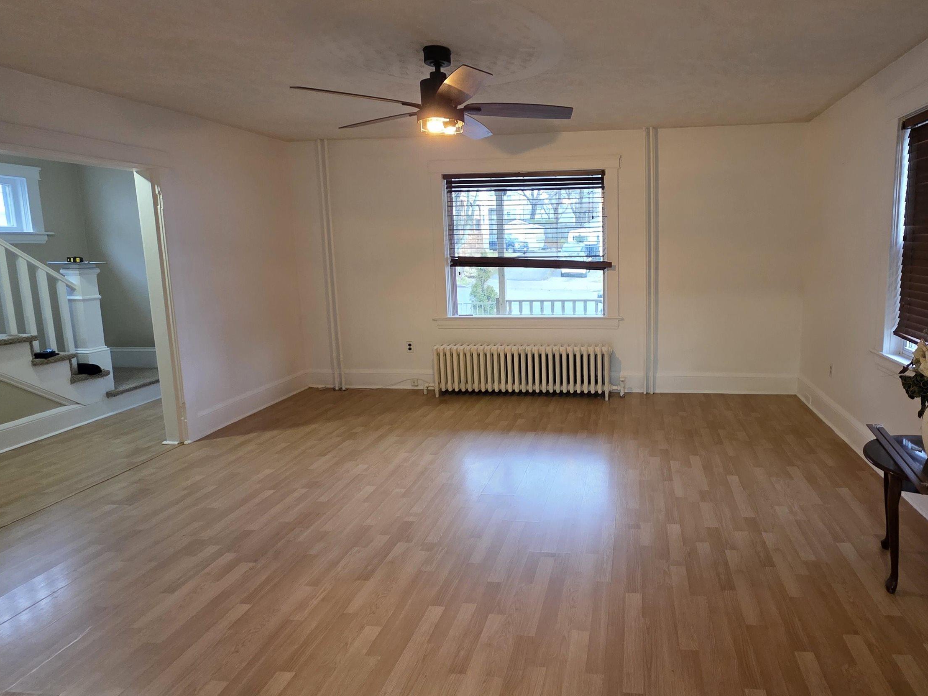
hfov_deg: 85.9
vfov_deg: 71.3
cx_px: 583
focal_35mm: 18
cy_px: 307
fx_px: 483
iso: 500
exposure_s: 1/60
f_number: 1.9
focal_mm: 2.2
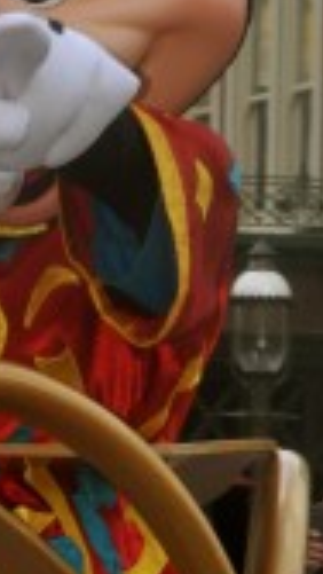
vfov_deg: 5.8
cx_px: -76
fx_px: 5676
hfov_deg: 3.3
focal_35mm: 373
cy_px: 306
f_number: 20
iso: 800
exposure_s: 1/200
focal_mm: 66
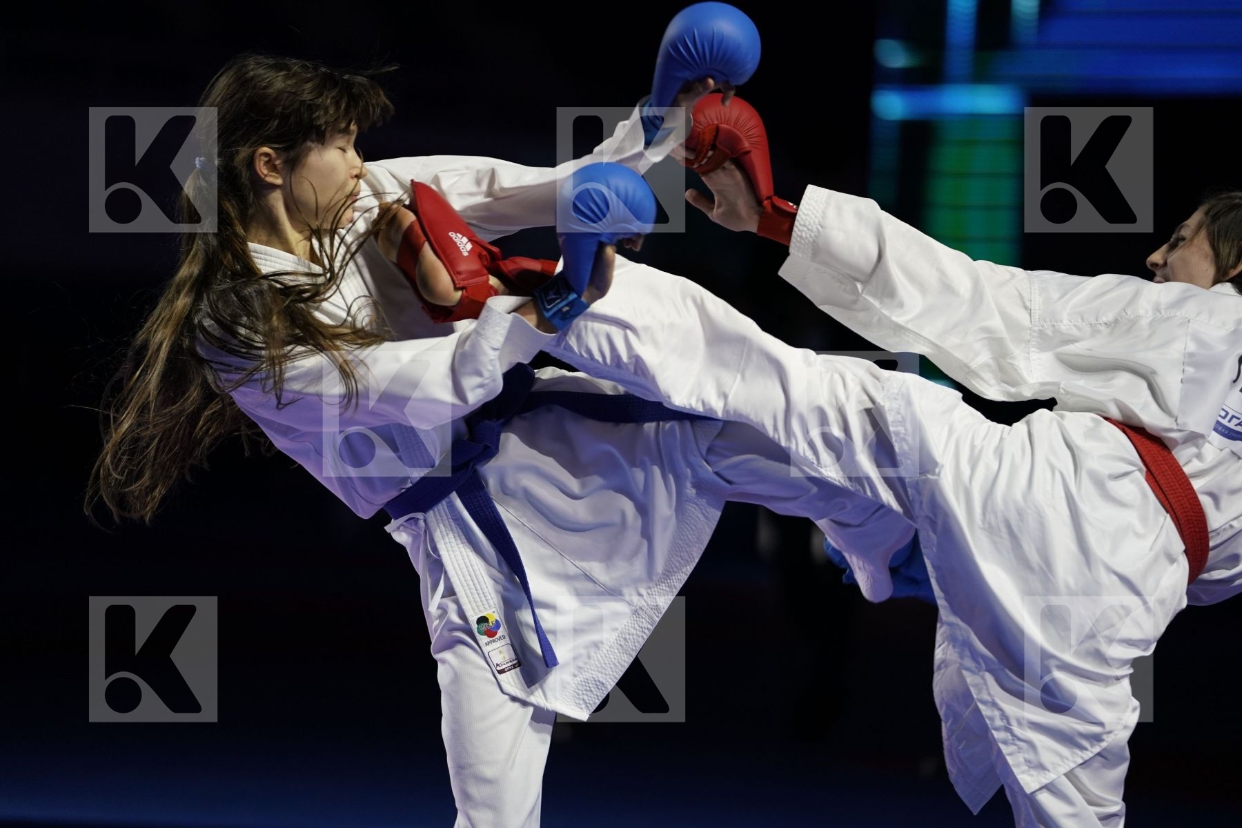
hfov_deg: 12.5
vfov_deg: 8.3
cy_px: 414
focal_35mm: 165
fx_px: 5692
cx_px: 621
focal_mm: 165
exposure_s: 1/1000
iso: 1600
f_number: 2.8
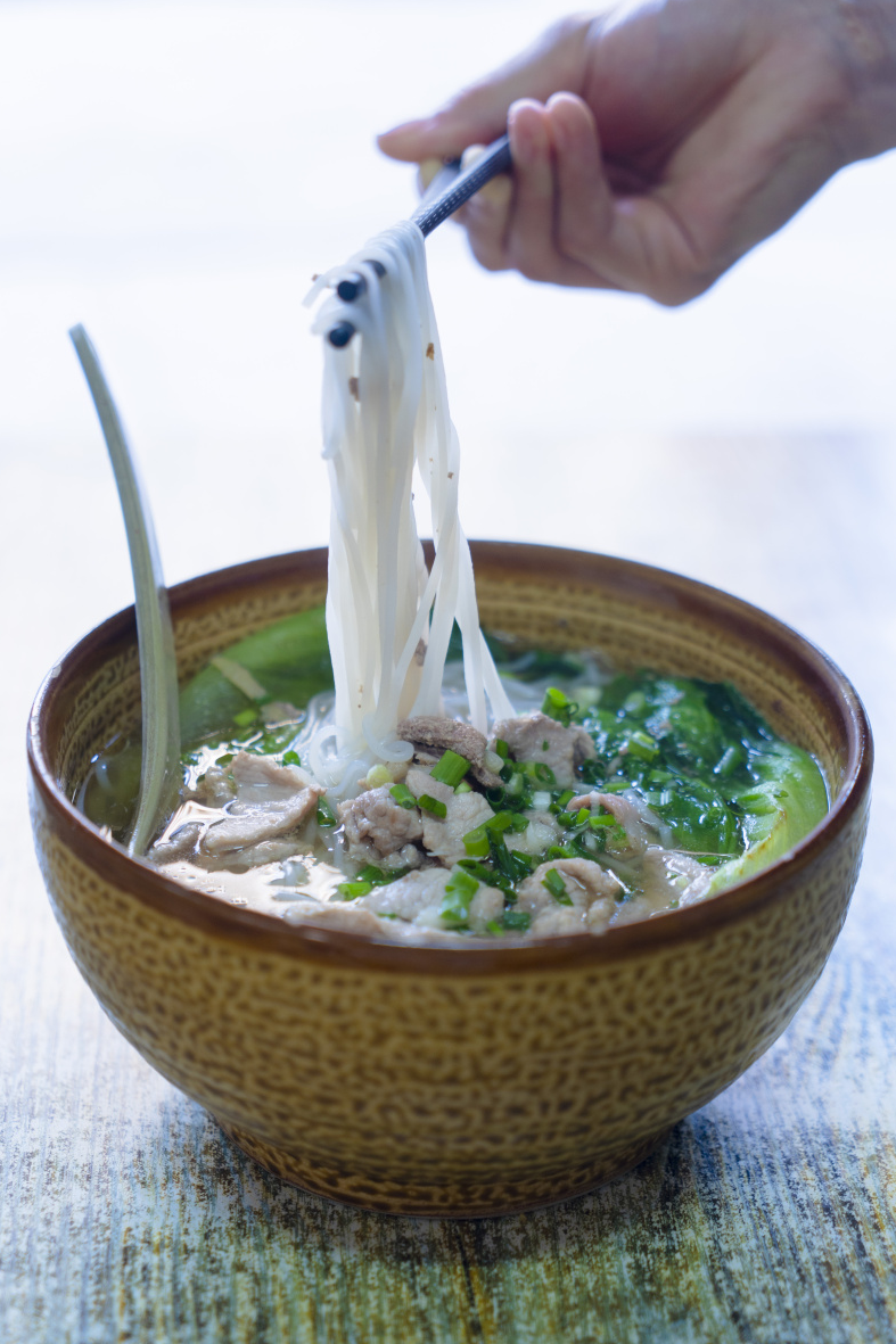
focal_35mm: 62
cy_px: 679
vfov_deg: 32.4
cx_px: 447
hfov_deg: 21.9
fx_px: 2315
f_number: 4
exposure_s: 1/30
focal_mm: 61
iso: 200
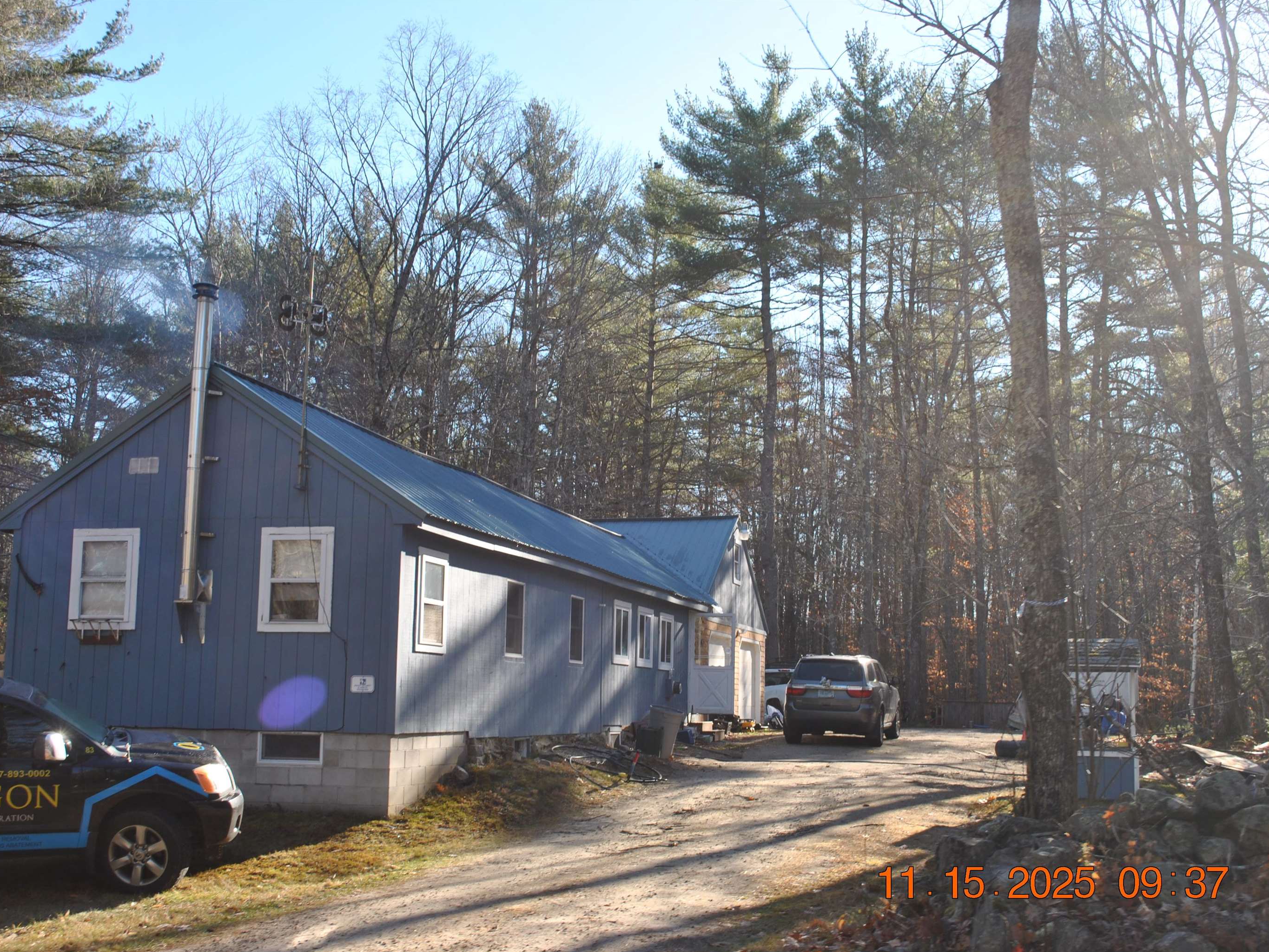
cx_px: 650
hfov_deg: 47.9
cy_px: 477
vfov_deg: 36.8
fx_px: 1430
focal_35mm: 39
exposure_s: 1/125
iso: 100
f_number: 5.6
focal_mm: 24
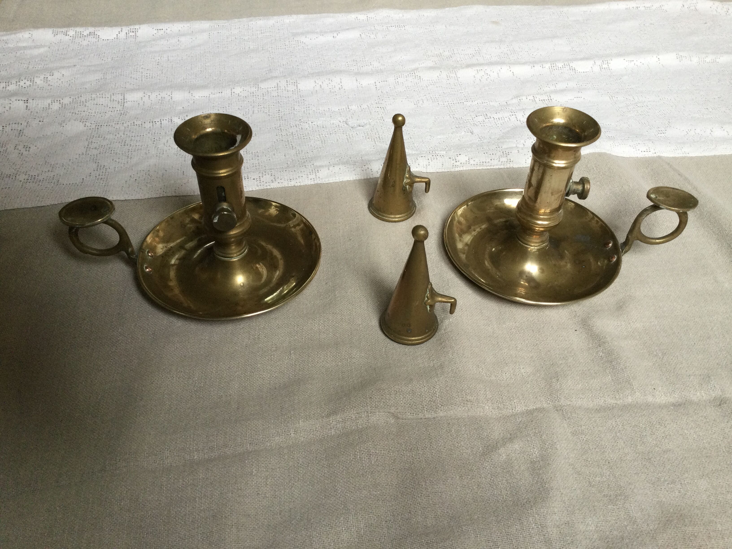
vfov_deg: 45.4
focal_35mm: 31
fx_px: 656
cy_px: 274
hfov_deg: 58.4
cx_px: 366
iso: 80
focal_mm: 3.3
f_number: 2.4
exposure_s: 1/33
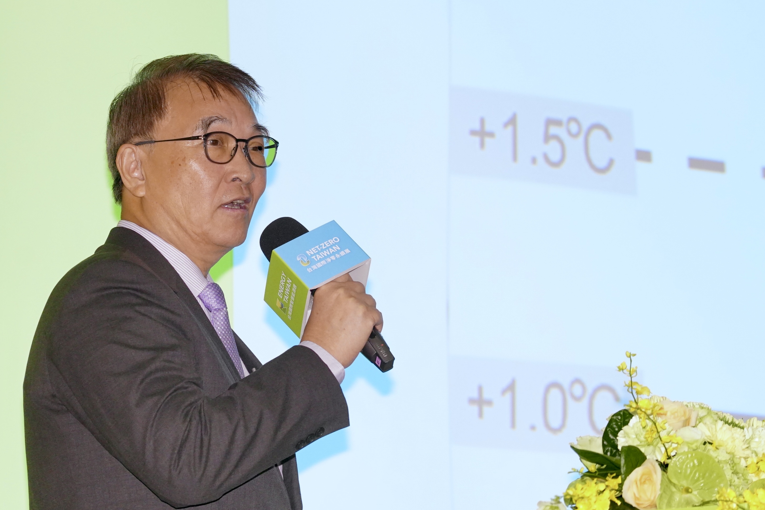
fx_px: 5695
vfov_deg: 5.1
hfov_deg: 7.7
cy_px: 131
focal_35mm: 268
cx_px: 415
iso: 2500
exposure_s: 1/160
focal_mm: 150
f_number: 5.6
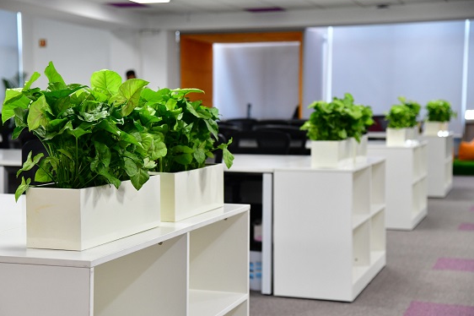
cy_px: 167
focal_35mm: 64
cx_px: 226
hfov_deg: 31.4
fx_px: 842
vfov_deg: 21.2
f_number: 4
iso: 2000
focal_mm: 58
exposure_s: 1/125
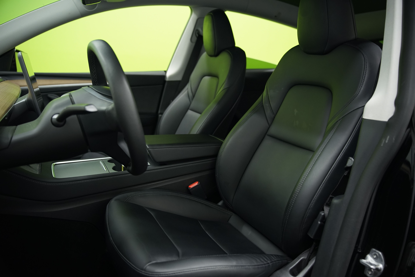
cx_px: 208
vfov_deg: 46.4
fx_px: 323
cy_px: 138
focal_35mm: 28
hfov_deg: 65.5
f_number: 2.8
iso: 1000
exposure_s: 1/40
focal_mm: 28
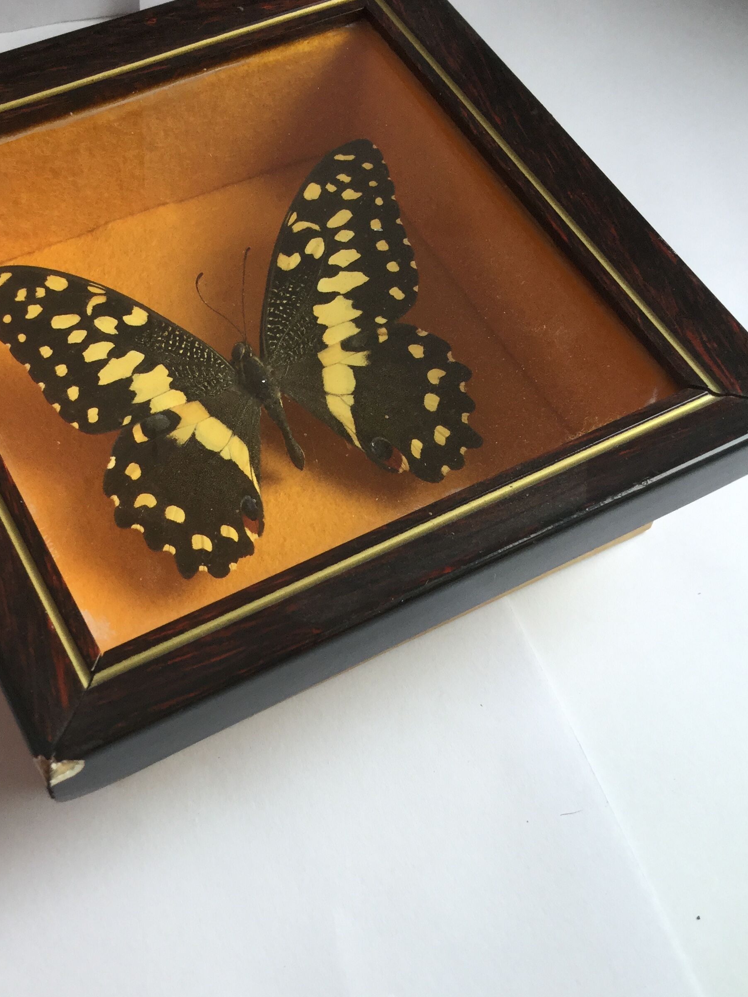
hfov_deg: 34.1
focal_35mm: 42
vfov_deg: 44.8
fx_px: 1210
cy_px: 529
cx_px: 269
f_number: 2.4
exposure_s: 1/33
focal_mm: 3.3
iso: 25
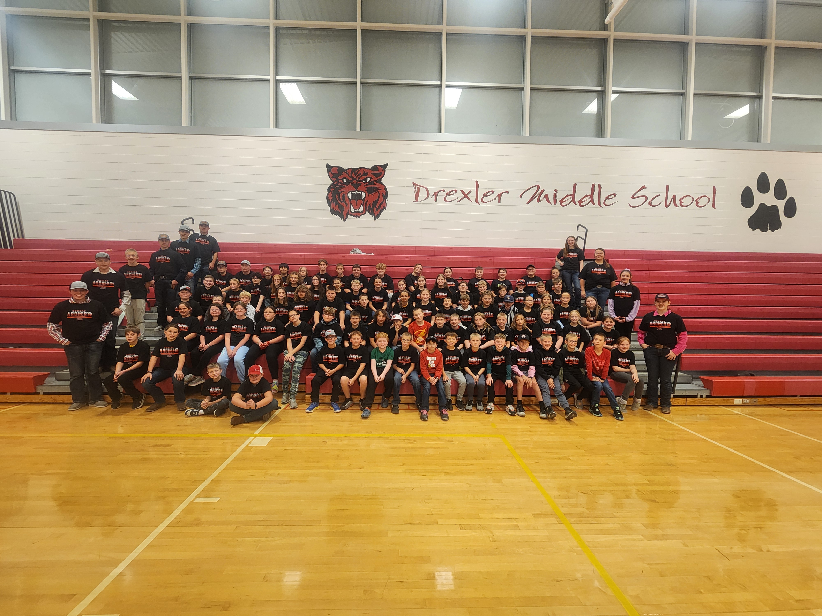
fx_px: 309
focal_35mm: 13
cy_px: 308
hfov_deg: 106.2
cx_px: 411
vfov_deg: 89.9
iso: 250
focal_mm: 2.2
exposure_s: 1/60
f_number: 2.2
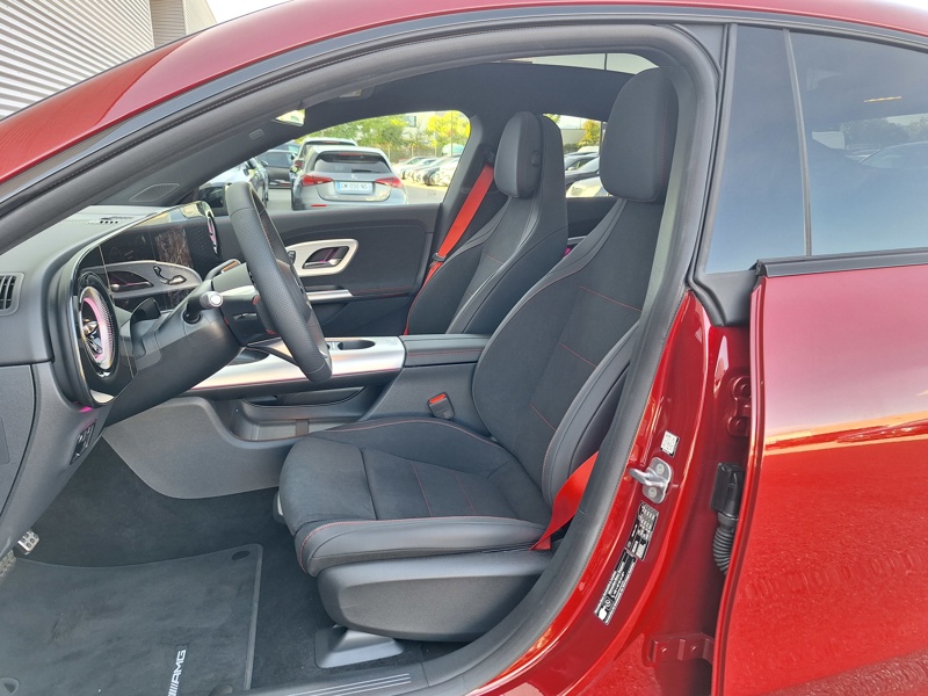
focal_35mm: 23
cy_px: 348
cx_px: 464
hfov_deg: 73.9
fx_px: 617
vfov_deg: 58.9
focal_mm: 5.54
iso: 64
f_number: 1.8
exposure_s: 1/100
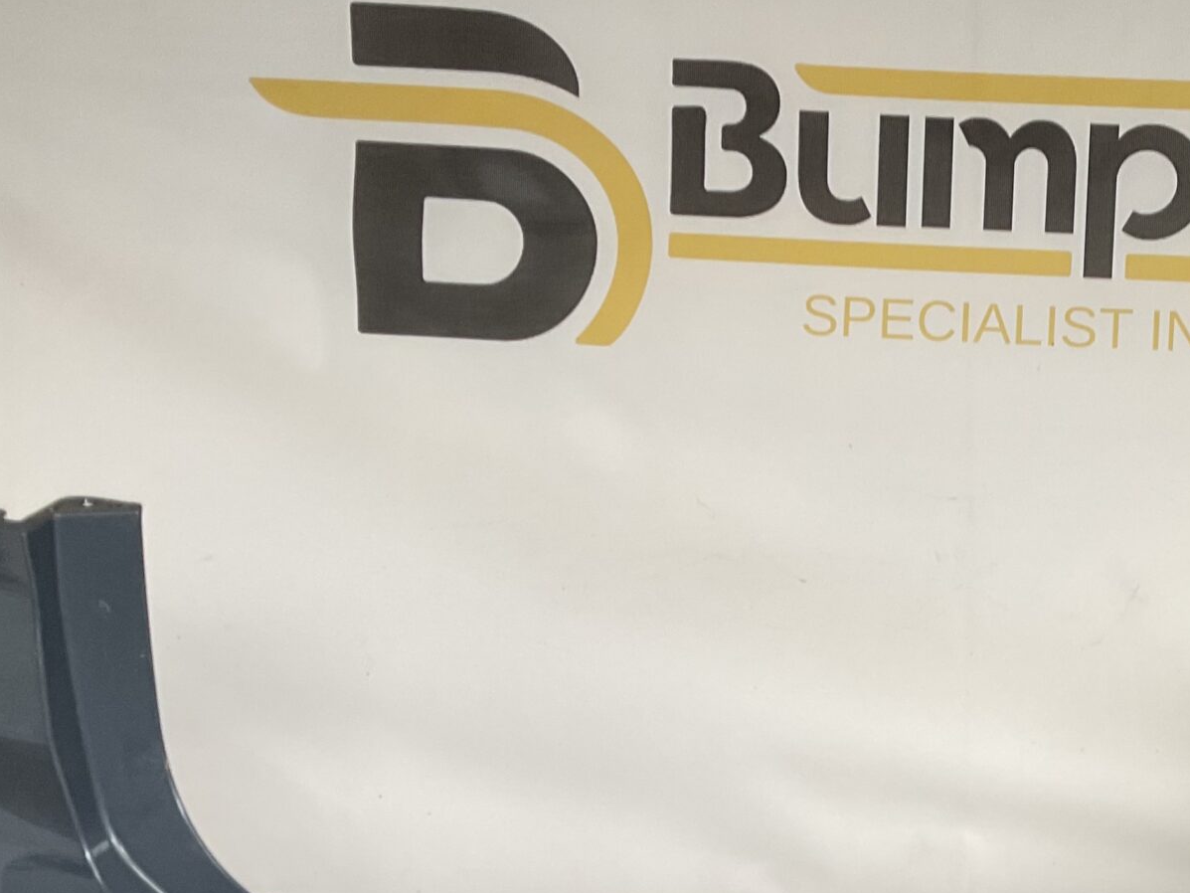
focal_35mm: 62
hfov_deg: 30.1
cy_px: 755
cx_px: 1029
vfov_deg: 23.2
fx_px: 2132
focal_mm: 3
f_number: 1.8
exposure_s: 1/120
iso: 50
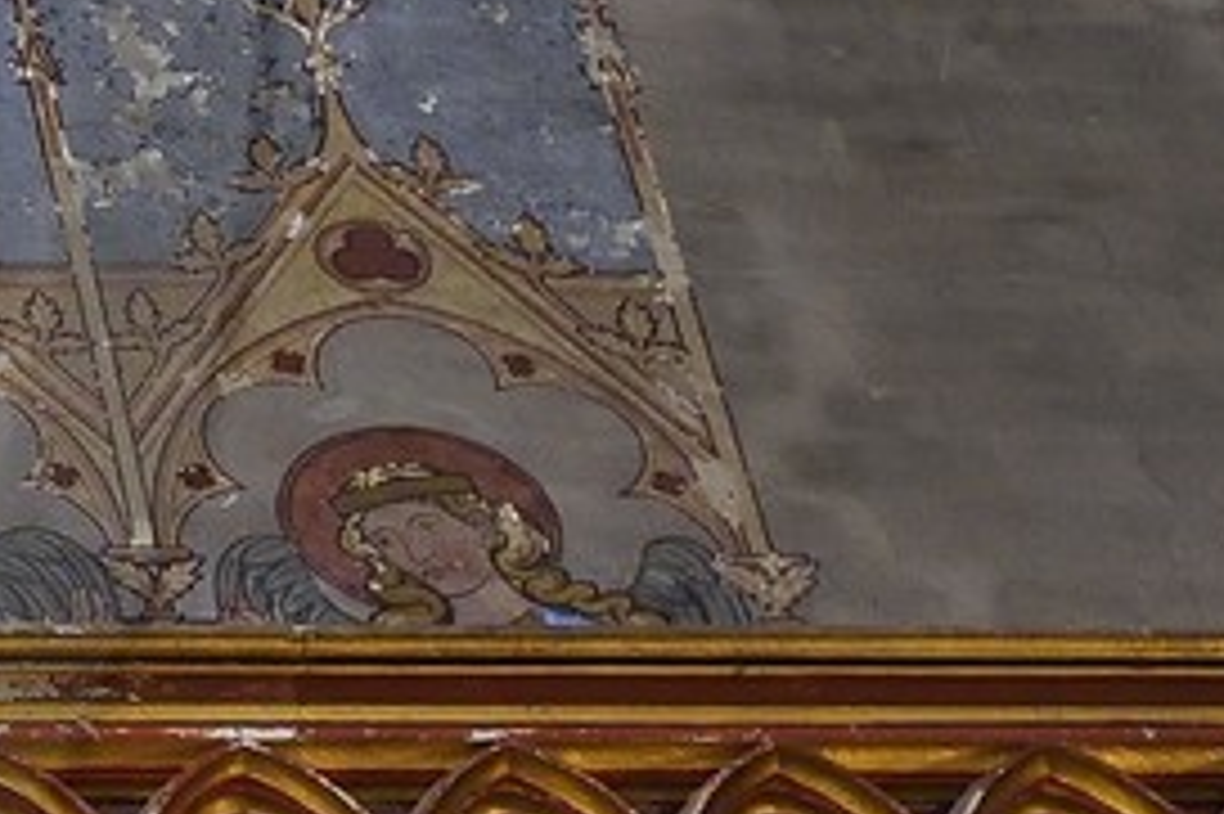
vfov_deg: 5.5
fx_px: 8393
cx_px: -1598
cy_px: -81
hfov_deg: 7.8
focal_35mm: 247
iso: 1600
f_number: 5.6
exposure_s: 1/15
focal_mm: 42
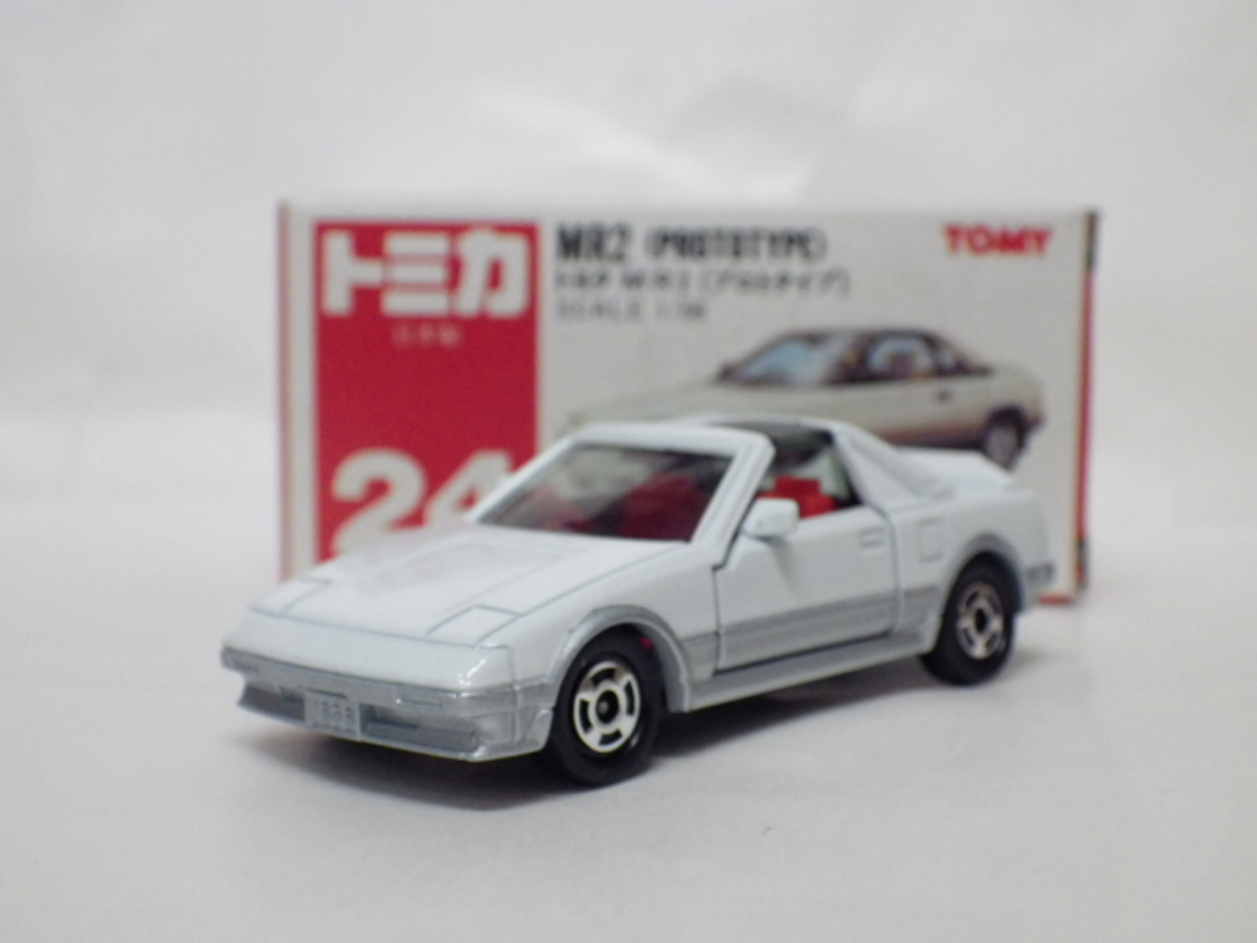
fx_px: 2142
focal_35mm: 59
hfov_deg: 32.7
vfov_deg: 24.8
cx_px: 628
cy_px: 472
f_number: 4
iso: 800
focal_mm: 10.7
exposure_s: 1/50
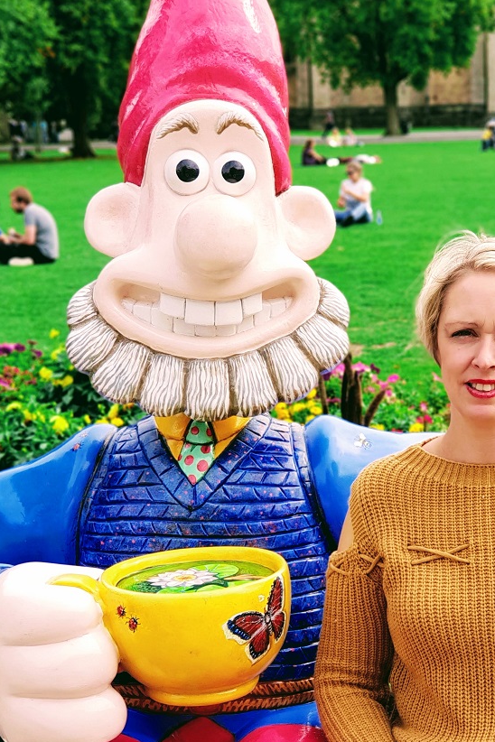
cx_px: 361
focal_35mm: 79
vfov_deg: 25.6
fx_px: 1629
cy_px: 451
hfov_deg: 17.2
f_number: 2.4
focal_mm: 6
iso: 25
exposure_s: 1/315
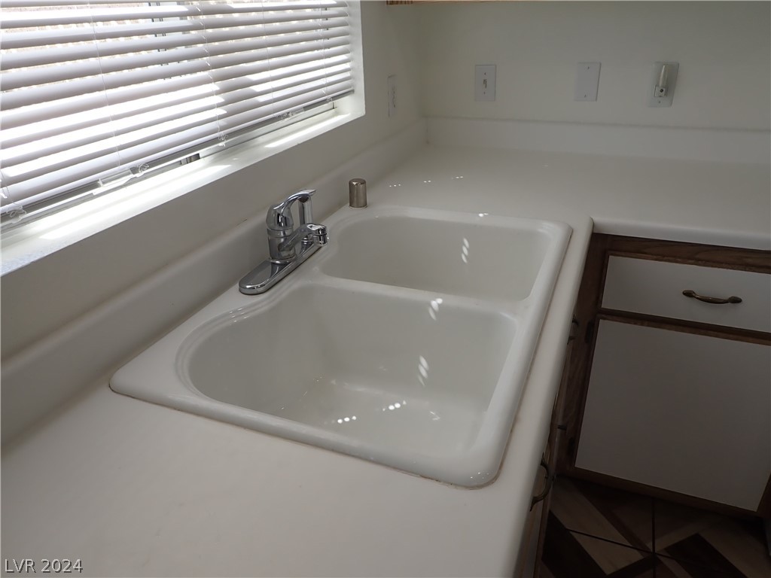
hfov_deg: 69.4
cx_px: 386
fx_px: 557
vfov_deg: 54.9
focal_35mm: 25
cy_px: 289
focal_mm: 4.5
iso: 100
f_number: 2.8
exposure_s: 1/200
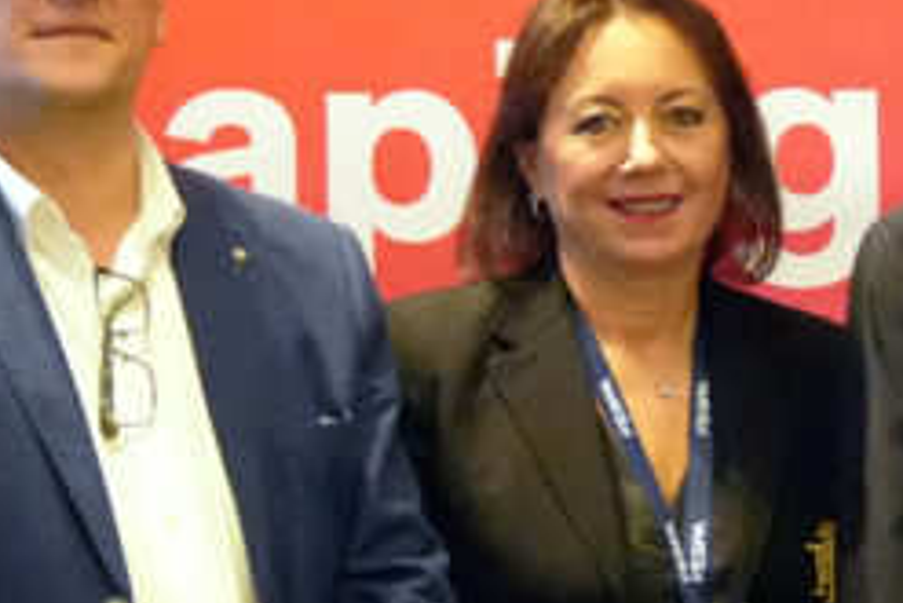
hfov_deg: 11.6
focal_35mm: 174
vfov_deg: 7.9
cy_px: 272
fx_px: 4367
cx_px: 1035
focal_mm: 28
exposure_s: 1/80
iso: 6400
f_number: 4.5
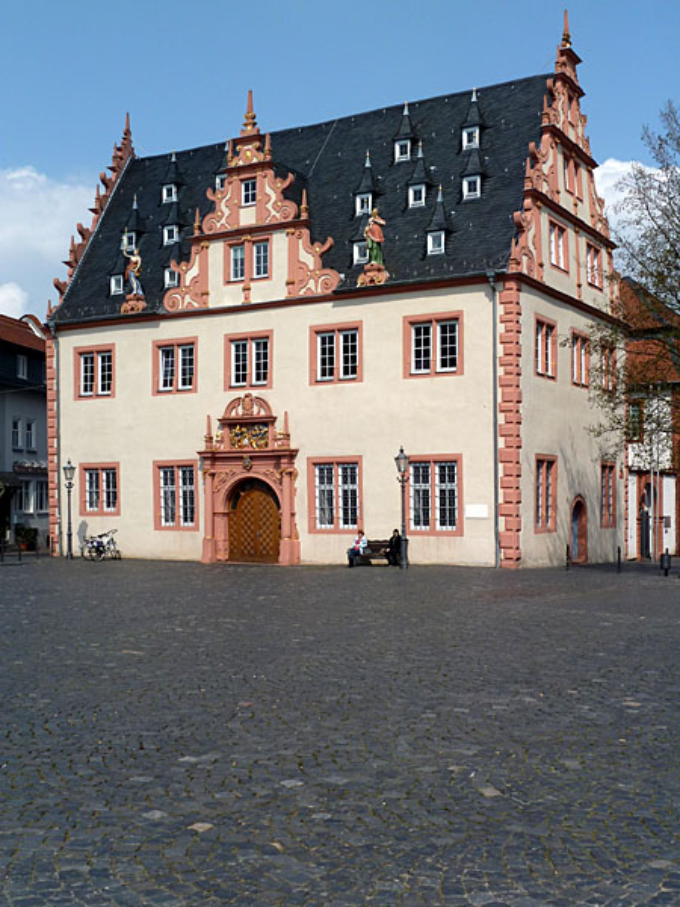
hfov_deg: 34.3
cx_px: 340
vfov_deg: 44.8
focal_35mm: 42
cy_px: 454
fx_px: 1100
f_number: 5.6
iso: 80
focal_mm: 6.9
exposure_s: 1/500
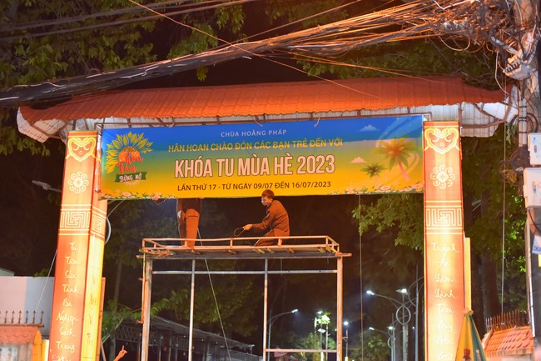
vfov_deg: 27.0
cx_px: 270
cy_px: 180
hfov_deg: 39.6
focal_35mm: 50
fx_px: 751
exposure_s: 1/125
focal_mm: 50
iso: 2000
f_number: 2.2
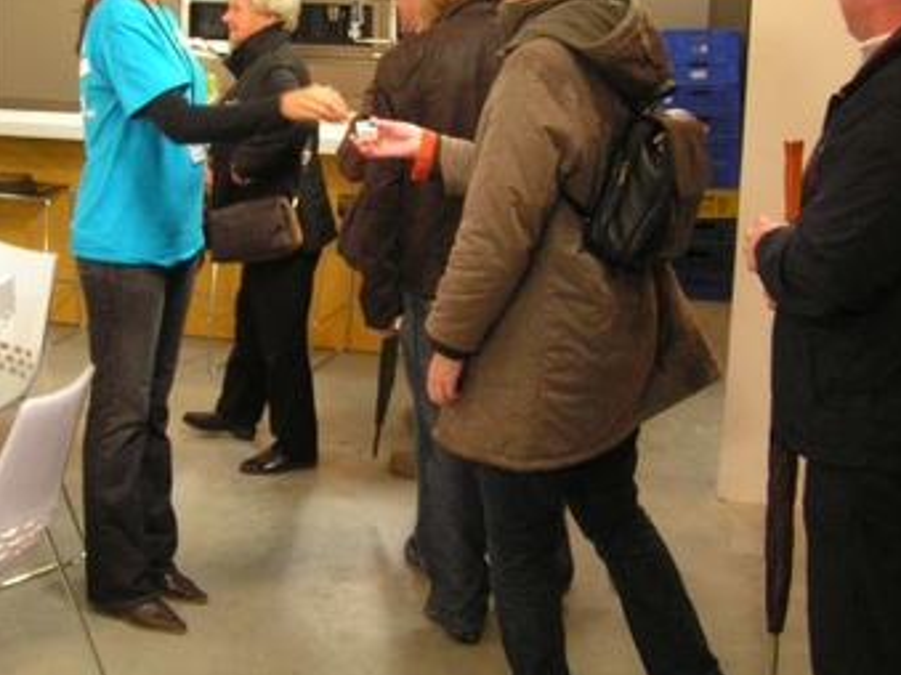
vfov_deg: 25.9
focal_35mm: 56
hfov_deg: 34.4
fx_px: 1457
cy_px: 195
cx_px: 447
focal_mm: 6.3
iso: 200
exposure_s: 1/40
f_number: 2.8
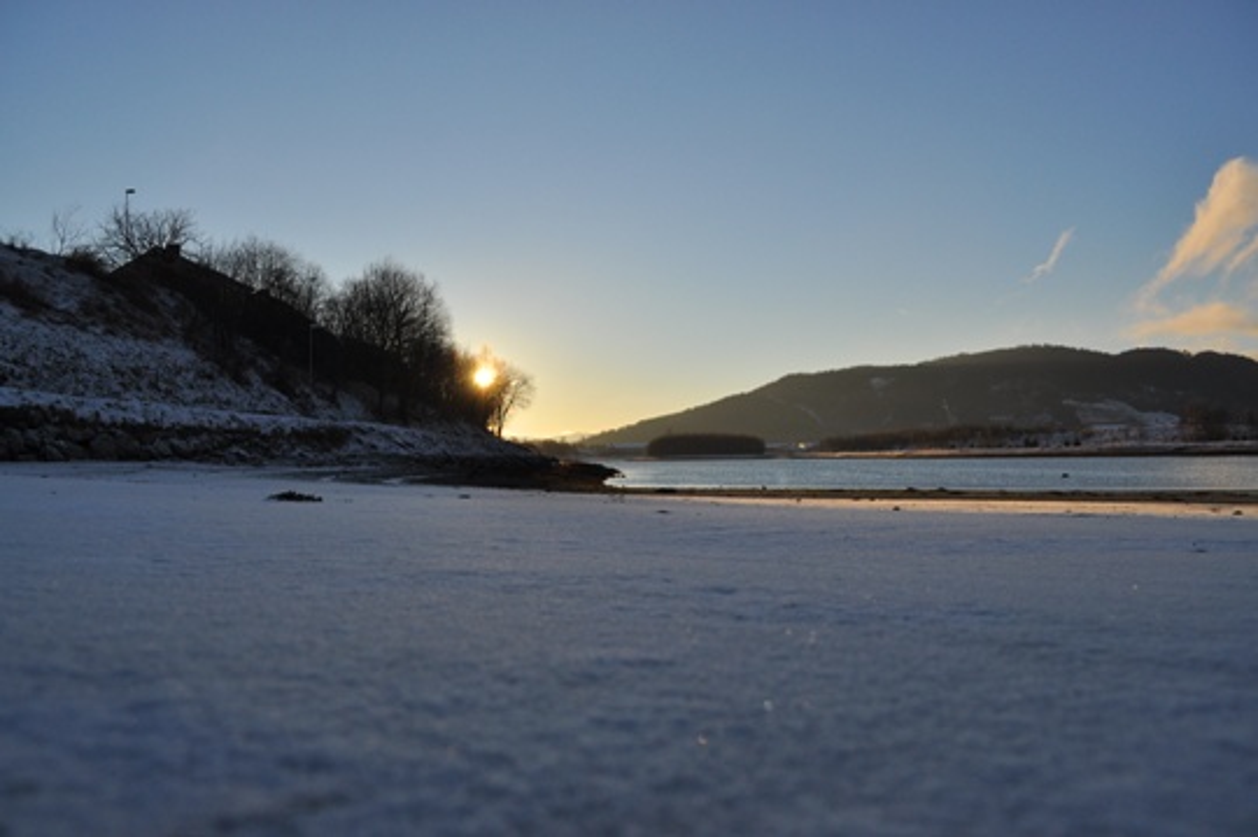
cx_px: 629
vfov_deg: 47.8
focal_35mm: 27
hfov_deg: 67.4
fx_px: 943
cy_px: 418
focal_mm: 18
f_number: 8
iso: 360
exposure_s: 1/2000
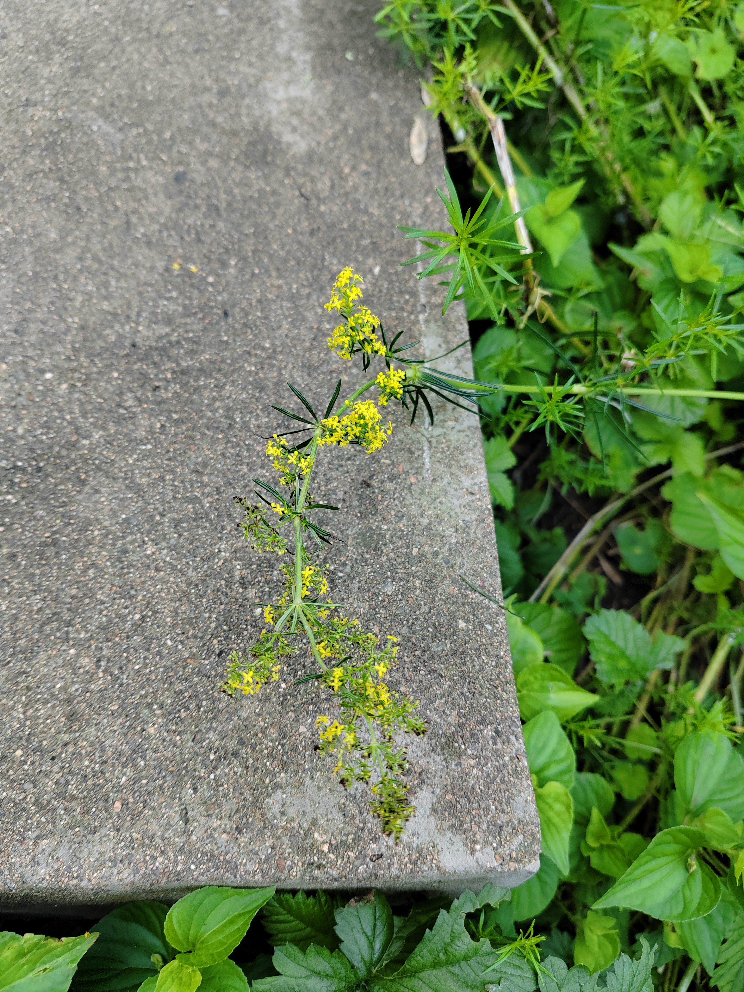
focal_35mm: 27
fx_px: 774
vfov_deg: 65.3
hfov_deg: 51.4
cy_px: 496
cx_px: 372
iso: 250
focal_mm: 6.14
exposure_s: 1/100
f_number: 1.8
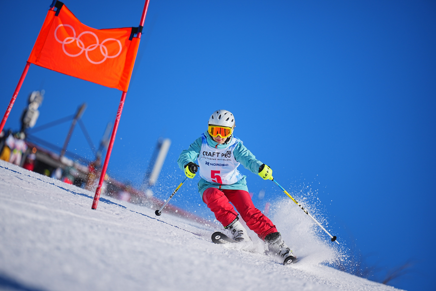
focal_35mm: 200
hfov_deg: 10.3
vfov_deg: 6.9
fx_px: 2422
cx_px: 218
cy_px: 146
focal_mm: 200
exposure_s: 1/4000
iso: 100
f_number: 2.8
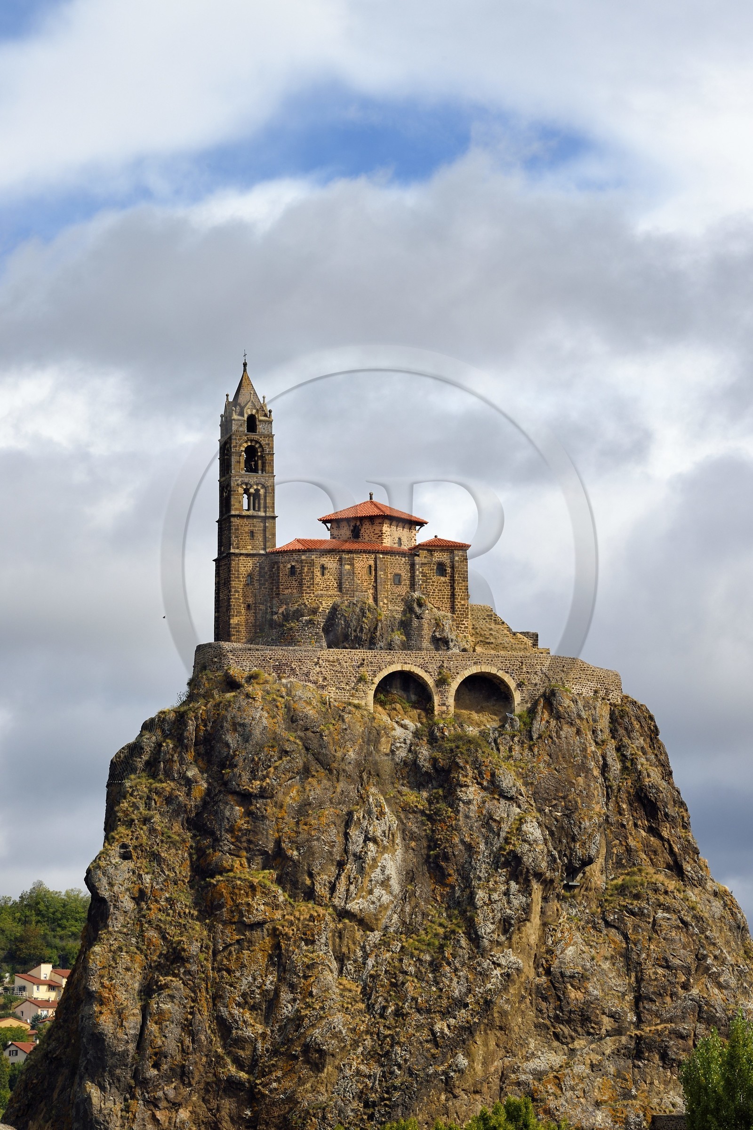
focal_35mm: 170
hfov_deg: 8.1
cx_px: 376
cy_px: 565
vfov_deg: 12.1
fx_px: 5335
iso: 200
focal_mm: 170
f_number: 14
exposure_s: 1/250
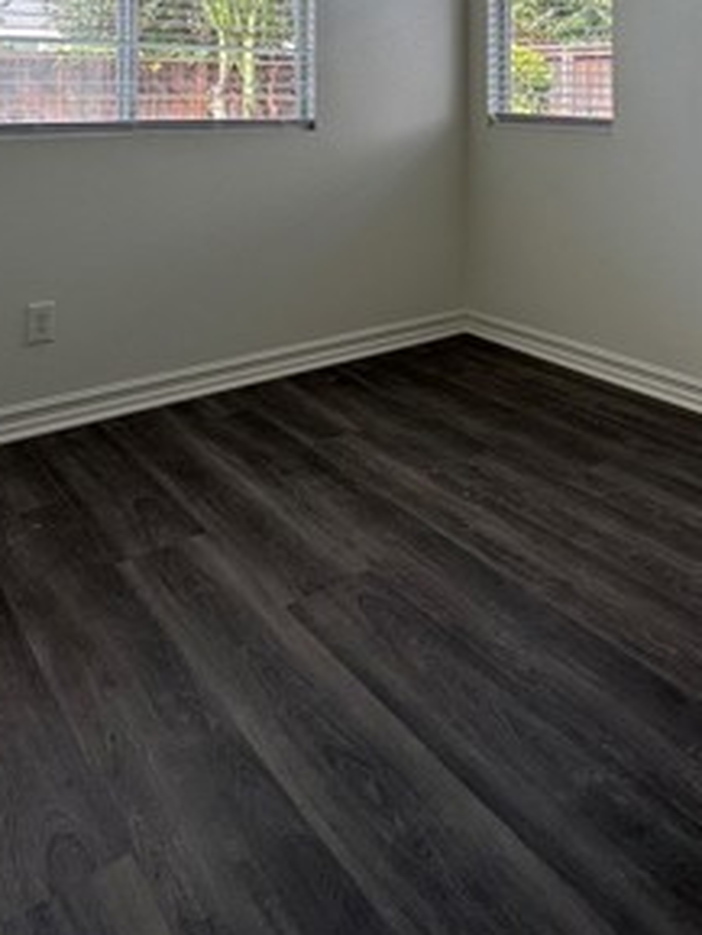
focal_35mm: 31
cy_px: 71
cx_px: 417
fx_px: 838
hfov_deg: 45.3
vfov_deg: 50.7
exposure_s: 1/155
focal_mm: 2.22
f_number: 2.2
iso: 40
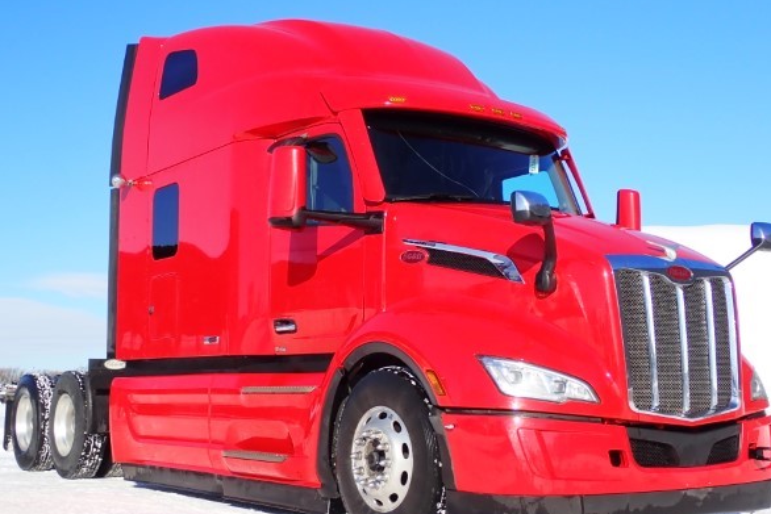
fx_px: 1071
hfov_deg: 39.6
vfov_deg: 27.0
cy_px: 281
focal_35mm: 50
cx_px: 399
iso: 100
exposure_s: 1/1000
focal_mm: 7.84
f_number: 4
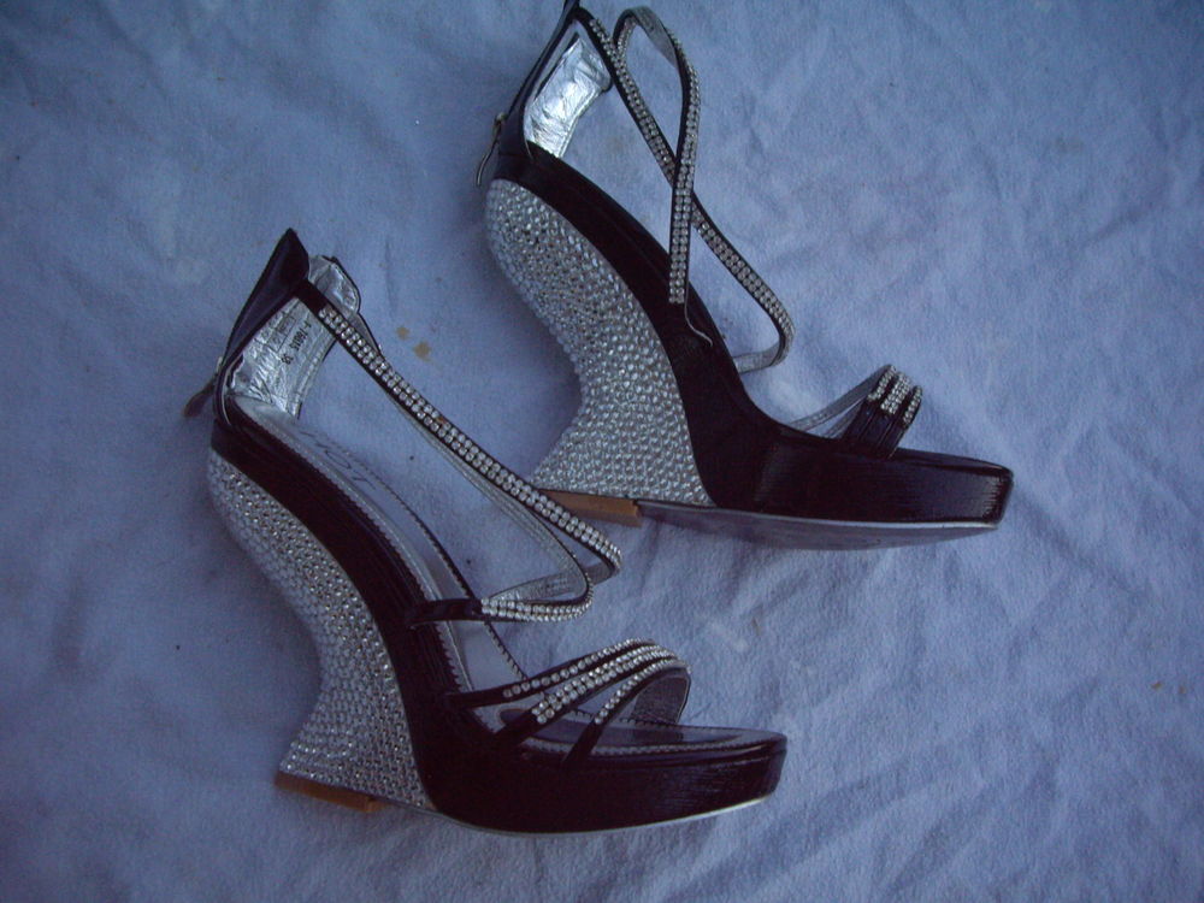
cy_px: 452
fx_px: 1322
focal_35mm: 38
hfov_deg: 49.0
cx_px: 602
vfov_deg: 37.7
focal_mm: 6.2
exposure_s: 1/13
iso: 200
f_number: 2.7
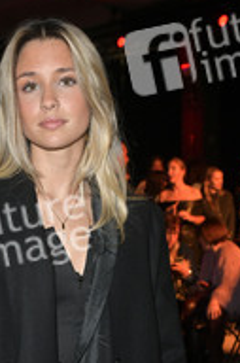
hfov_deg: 18.9
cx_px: 49
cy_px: 335
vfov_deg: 27.4
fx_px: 714
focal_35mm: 71
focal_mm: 34
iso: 2500
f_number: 5.6
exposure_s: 1/125
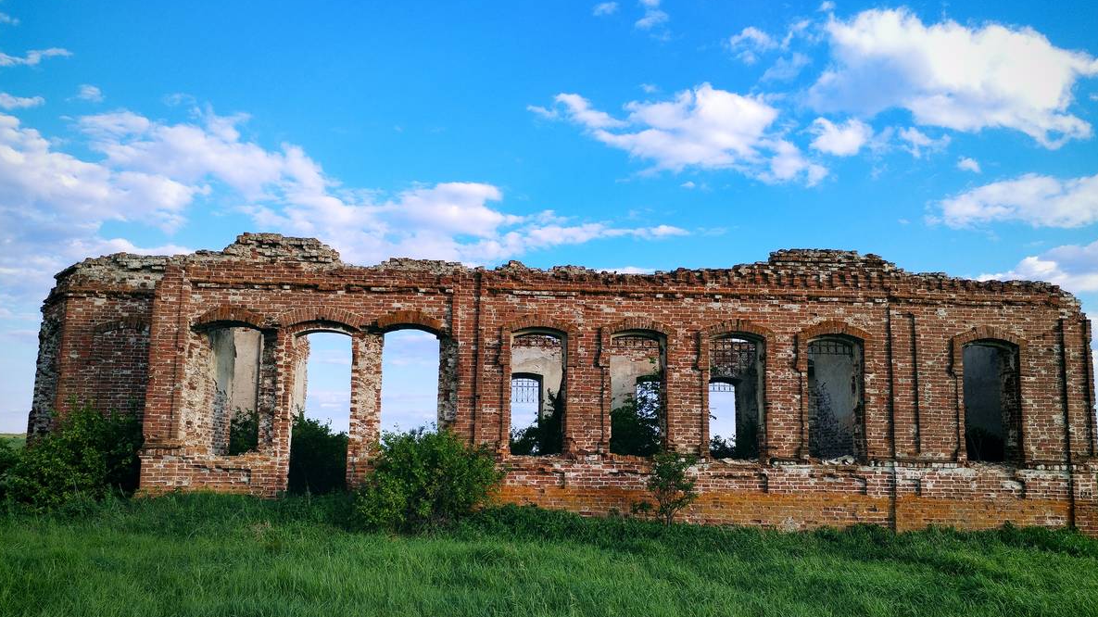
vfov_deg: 36.6
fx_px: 931
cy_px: 351
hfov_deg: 61.0
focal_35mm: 32
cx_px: 549
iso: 100
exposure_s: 1/689
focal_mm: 4.75
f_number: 1.8
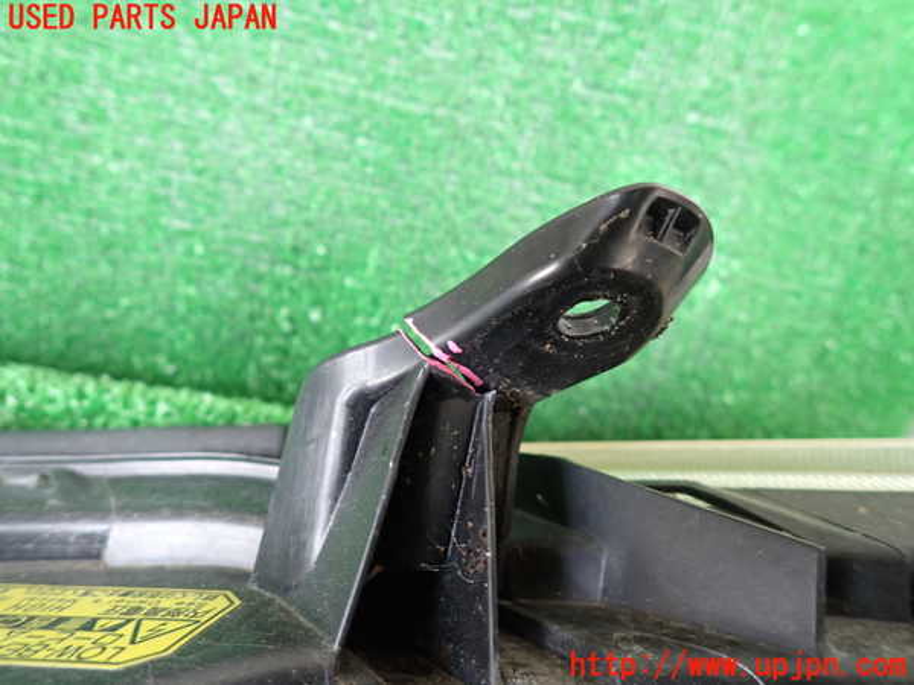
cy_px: 342
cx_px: 457
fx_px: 660
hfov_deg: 69.4
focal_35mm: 25
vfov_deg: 54.9
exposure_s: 1/30
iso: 320
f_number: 2
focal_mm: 4.5
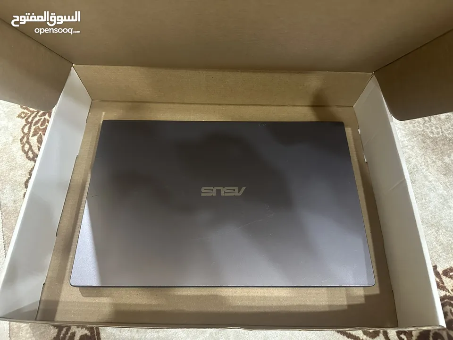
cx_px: 226
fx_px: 314
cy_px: 170
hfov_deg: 71.6
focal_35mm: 24
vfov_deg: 56.8
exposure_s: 1/43
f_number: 1.78
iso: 1000
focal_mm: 6.86
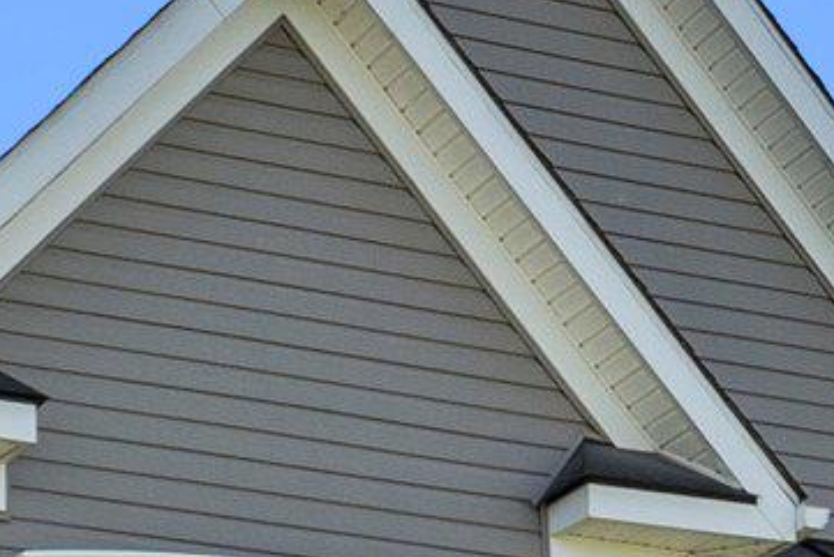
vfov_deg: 7.8
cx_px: -25
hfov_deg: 11.9
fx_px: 3940
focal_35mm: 170
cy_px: 1067
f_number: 8
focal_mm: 20
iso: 400
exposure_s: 1/400
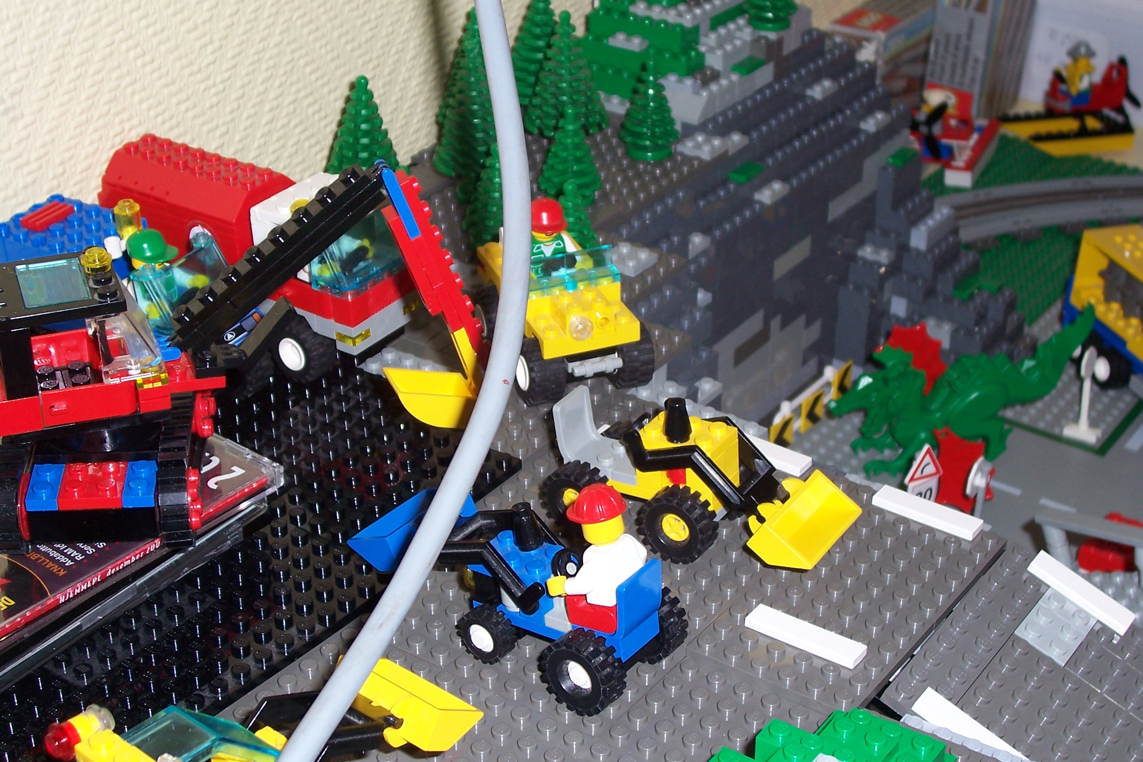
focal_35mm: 53
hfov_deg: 37.5
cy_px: 381
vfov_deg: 25.5
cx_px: 572
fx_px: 1682
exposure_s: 1/60
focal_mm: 8.6
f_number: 3.4
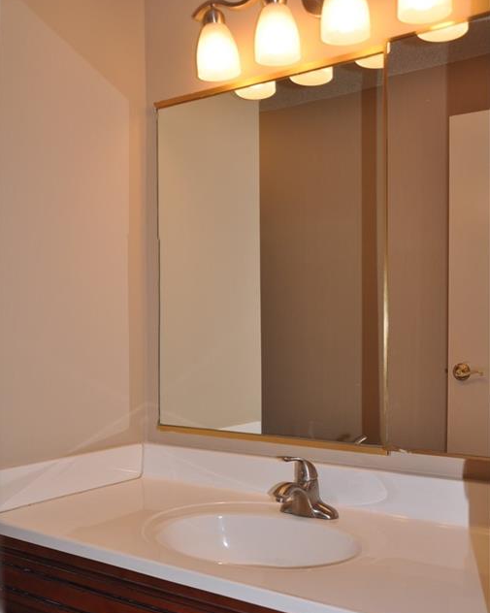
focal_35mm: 41
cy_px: 348
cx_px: 244
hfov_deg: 36.5
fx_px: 744
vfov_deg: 44.7
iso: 280
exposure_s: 1/200
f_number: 3.8
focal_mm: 24
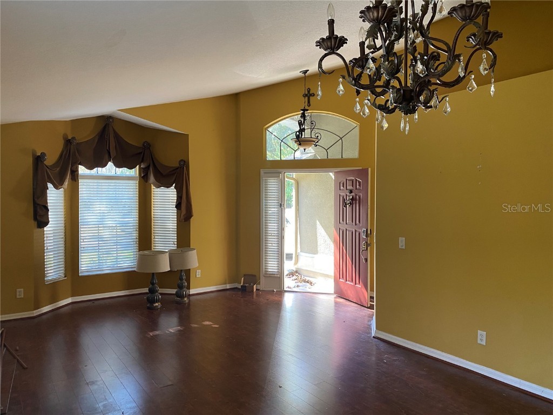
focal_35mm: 26
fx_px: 415
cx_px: 276
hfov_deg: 67.3
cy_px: 208
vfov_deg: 53.1
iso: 125
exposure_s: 1/61
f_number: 1.8
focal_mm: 4.25
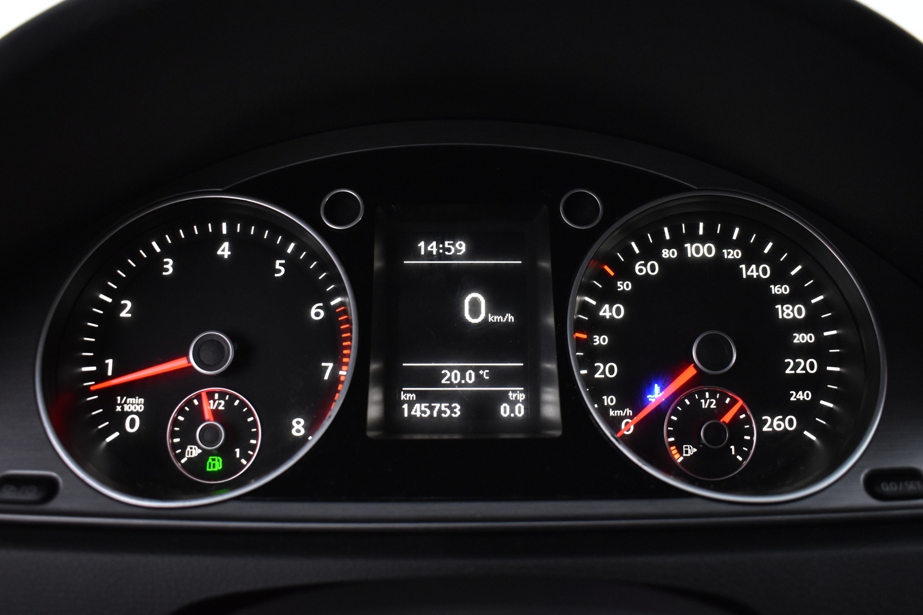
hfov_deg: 59.5
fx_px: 808
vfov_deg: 41.7
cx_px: 462
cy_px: 308
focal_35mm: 32
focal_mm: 21
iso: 2000
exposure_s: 1/30
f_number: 3.8
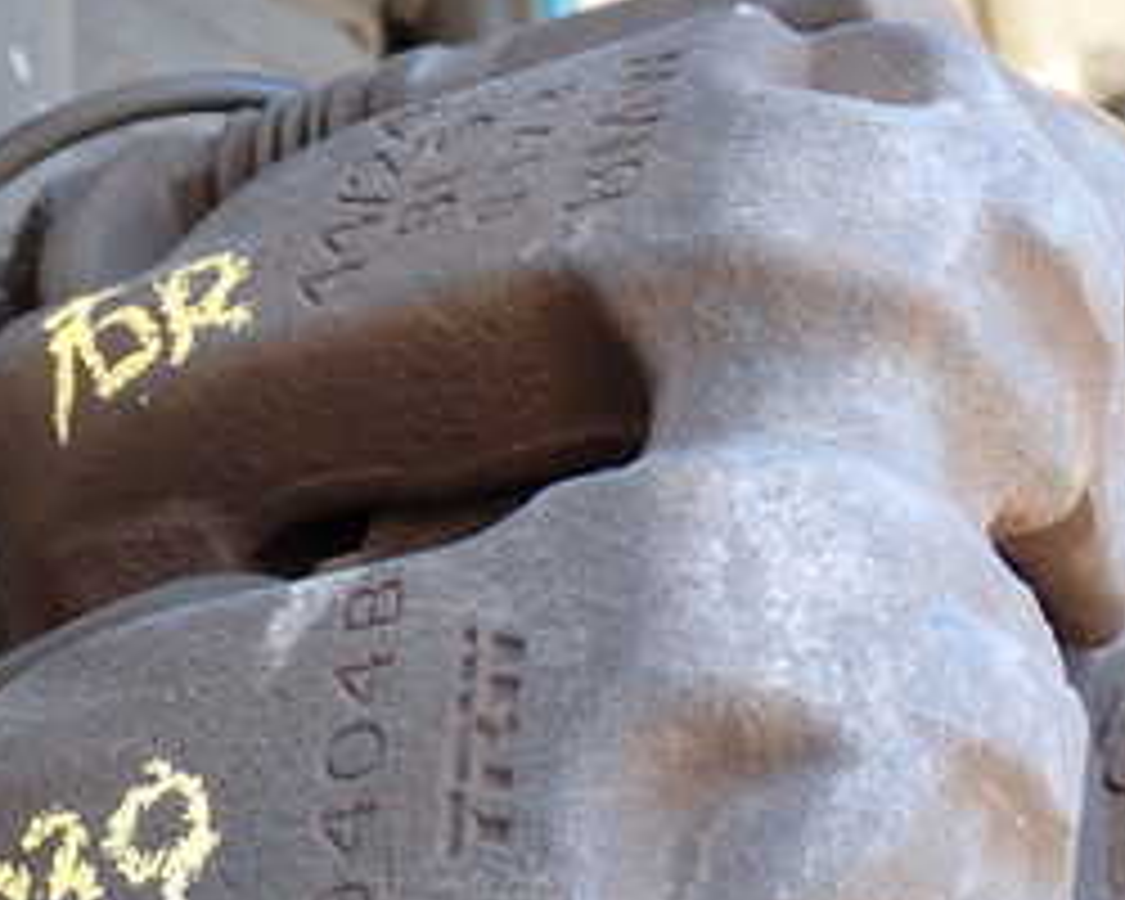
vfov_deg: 15.9
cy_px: 742
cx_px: 387
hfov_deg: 19.9
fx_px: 3196
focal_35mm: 96
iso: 160
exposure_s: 1/80
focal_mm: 7.31
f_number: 2.8
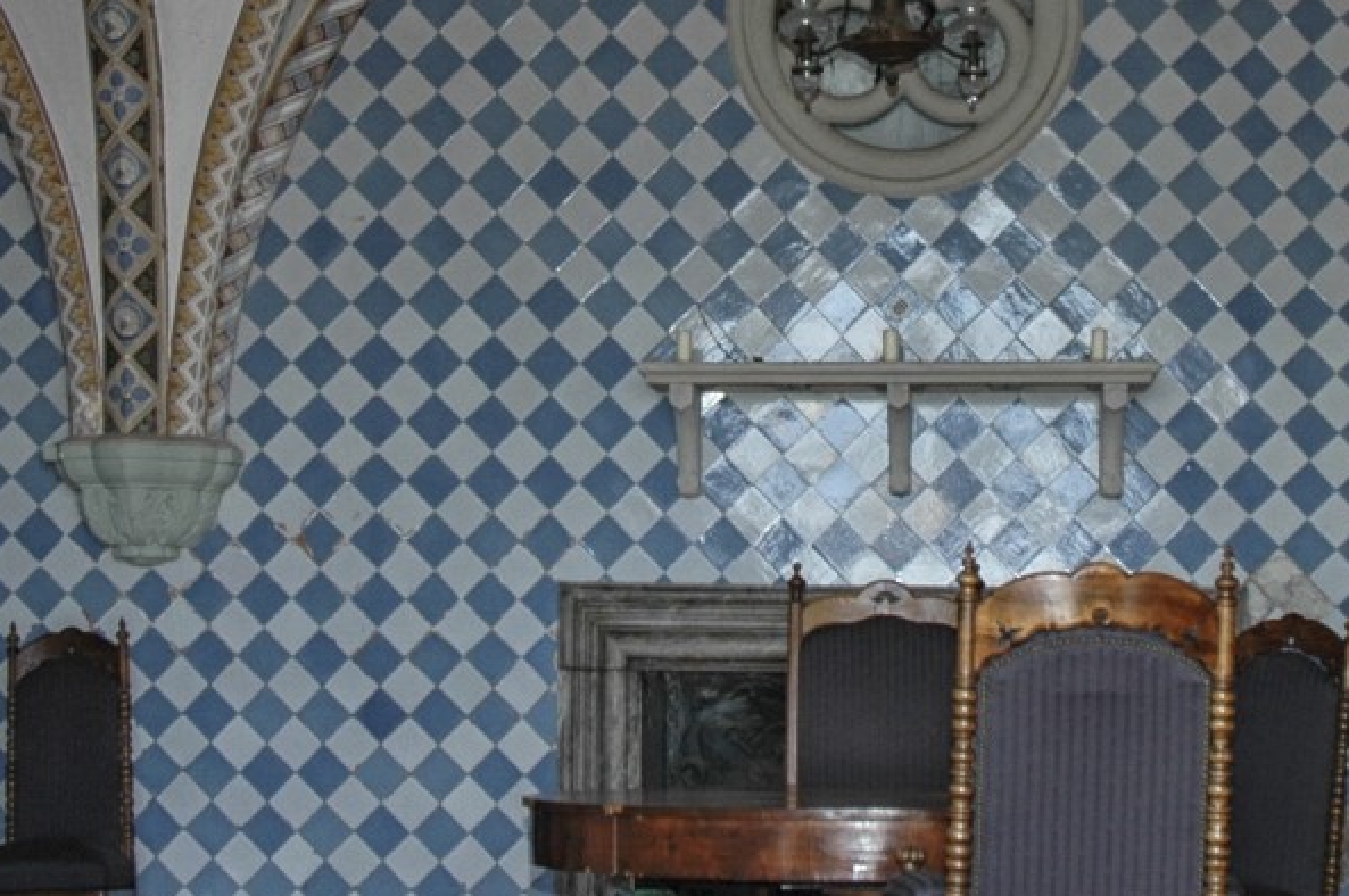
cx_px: 805
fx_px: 2770
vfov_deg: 18.1
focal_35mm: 74
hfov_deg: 27.3
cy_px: 100
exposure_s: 1/60
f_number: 4
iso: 200
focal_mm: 18
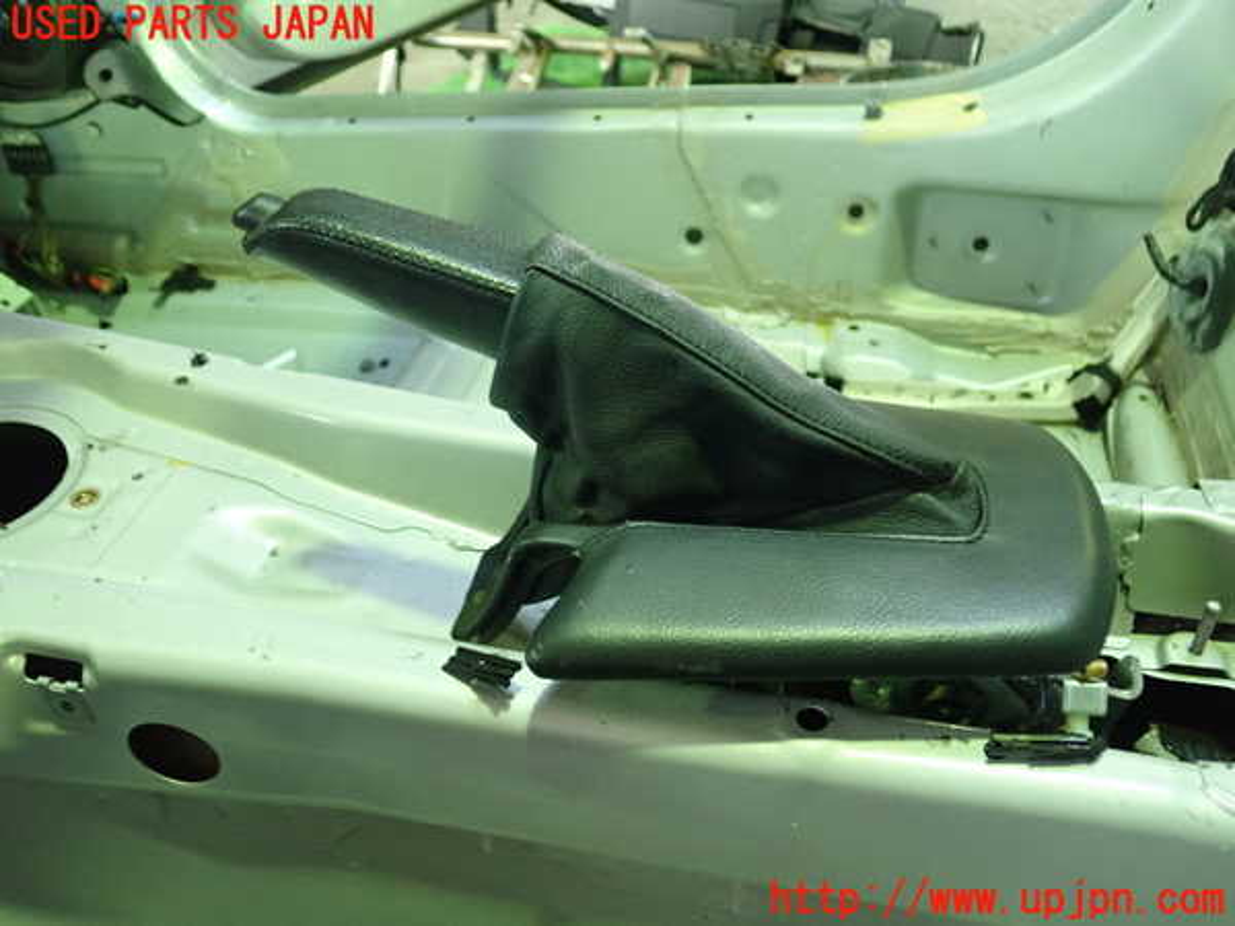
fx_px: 1070
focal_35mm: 30
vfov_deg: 46.8
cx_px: 618
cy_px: 463
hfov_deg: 60.0
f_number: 2.3
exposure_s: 1/30
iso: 800
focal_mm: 5.5
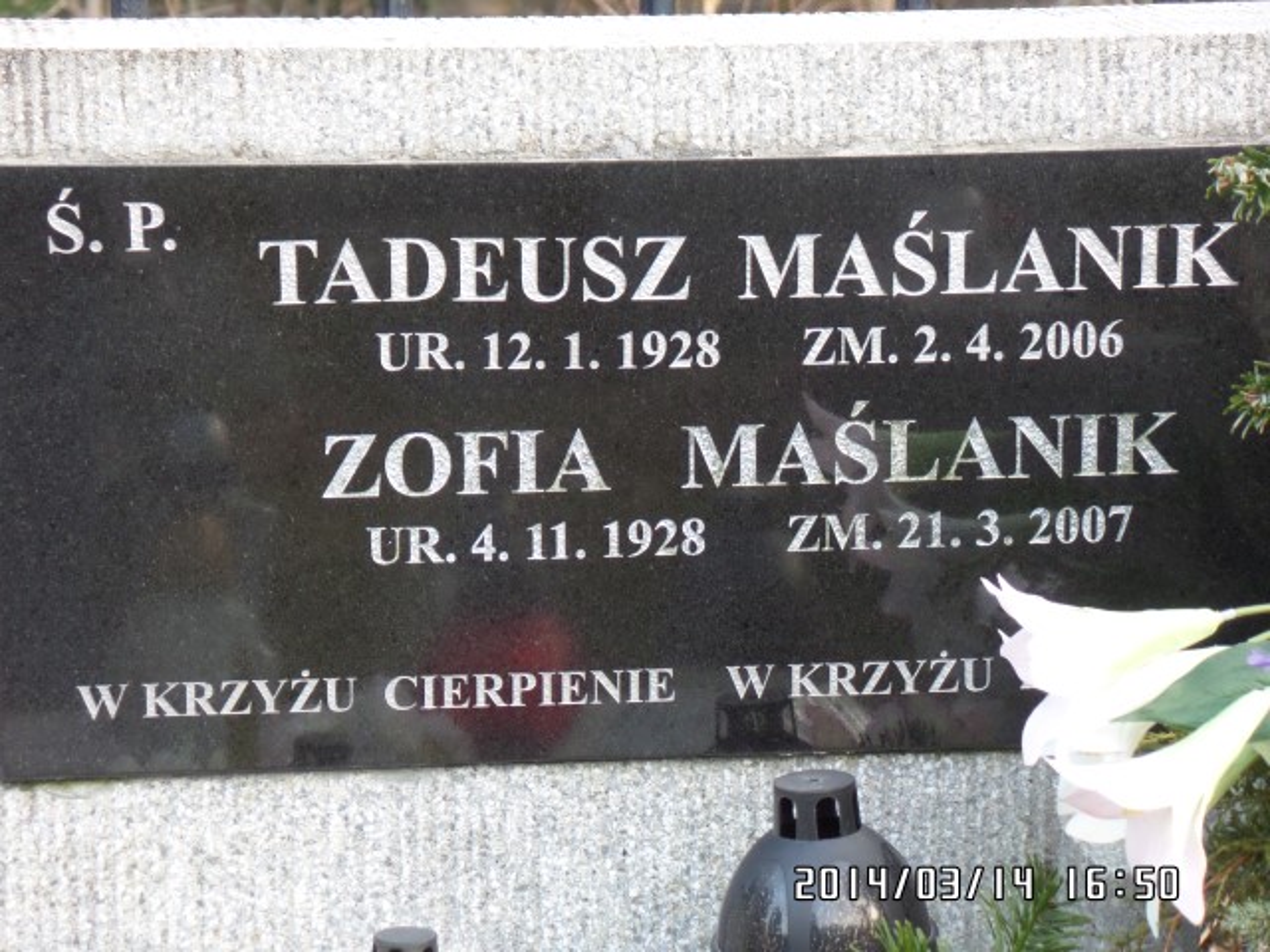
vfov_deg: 10.5
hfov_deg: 14.0
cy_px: 476
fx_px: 5173
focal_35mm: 141
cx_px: 635
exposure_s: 1/60
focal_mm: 25.2
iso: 400
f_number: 4.2
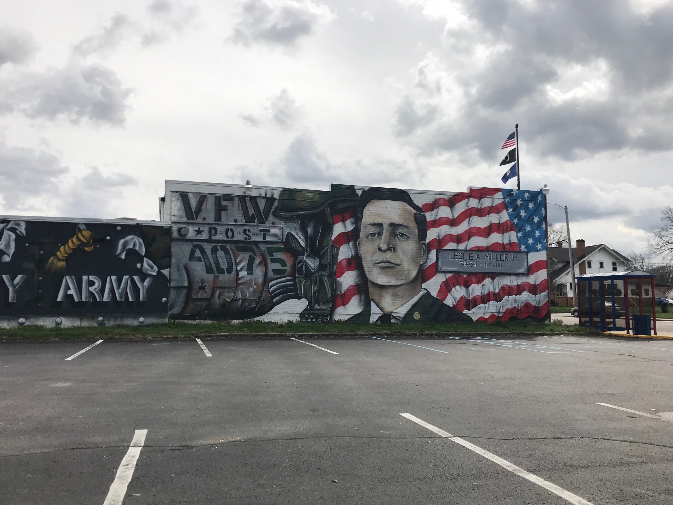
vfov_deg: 49.7
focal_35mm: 28
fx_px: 544
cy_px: 252
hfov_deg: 63.4
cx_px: 336
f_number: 1.8
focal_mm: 3.99
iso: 20
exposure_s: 1/3690
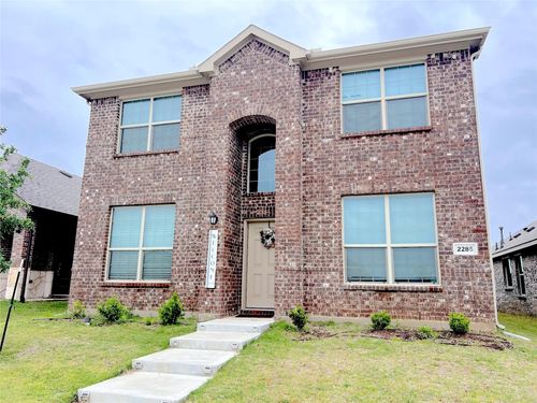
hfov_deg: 67.3
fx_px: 403
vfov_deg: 53.1
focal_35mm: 26
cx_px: 268
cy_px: 202
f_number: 1.5
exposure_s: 1/621
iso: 50
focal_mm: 5.7
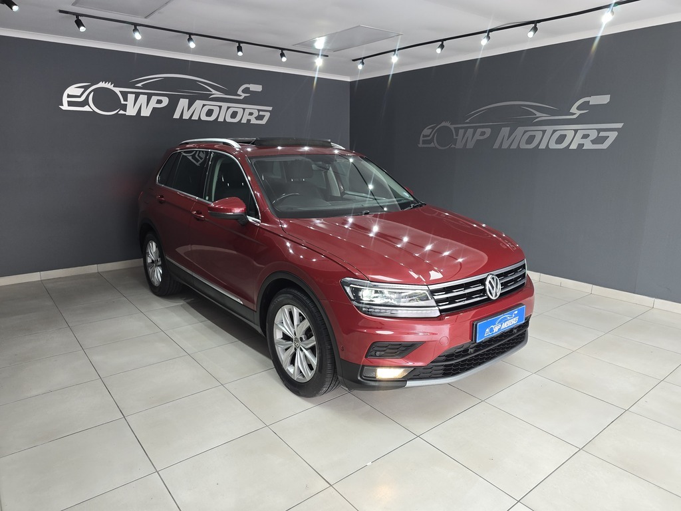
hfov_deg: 73.9
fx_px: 452
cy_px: 256
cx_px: 340
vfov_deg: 58.9
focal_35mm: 23
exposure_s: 1/100
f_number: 1.7
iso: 80
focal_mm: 6.3
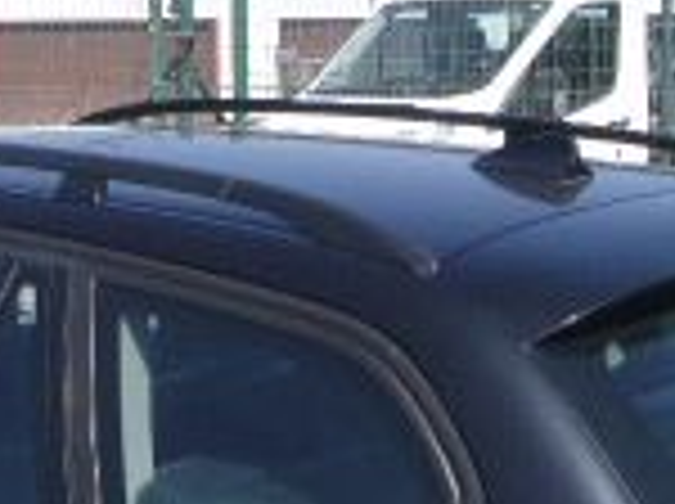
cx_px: 180
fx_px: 2083
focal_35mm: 107
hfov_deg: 18.3
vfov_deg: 13.5
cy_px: 540
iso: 100
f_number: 3.9
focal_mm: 4.5
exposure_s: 1/500
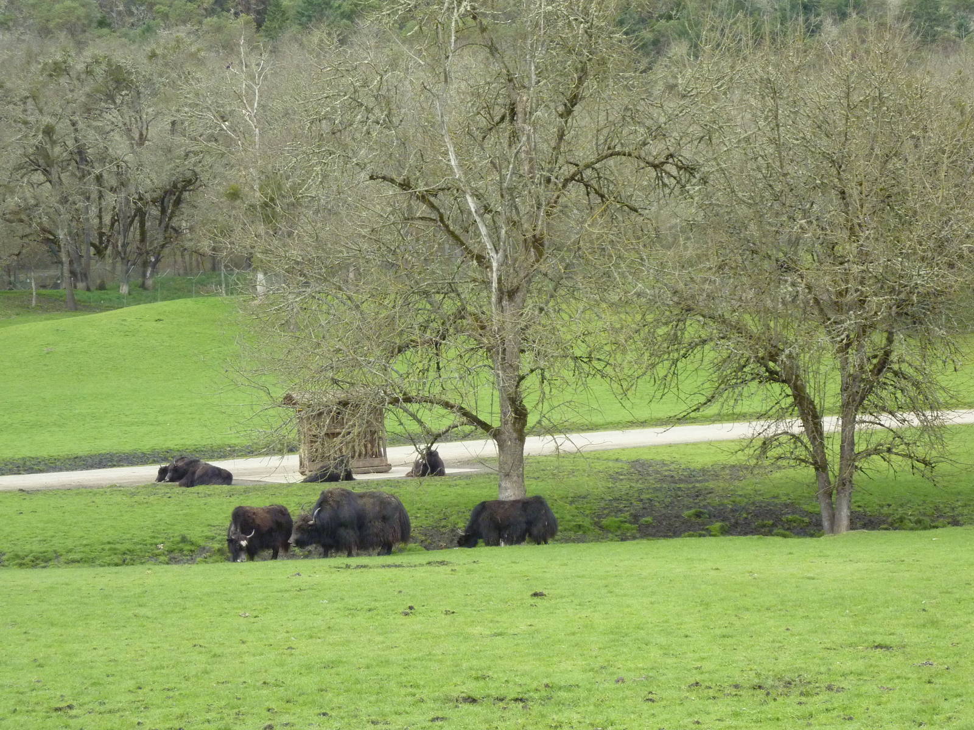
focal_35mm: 83
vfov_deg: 17.8
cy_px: 365
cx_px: 487
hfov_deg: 23.6
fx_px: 2335
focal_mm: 13.7
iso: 400
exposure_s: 1/500
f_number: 4.2
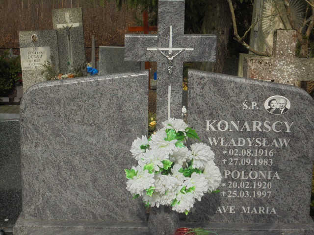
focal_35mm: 83
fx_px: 753
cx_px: 157
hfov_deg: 23.6
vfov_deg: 17.8
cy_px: 118
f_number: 6.7
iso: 100
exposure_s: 1/320
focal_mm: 14.9
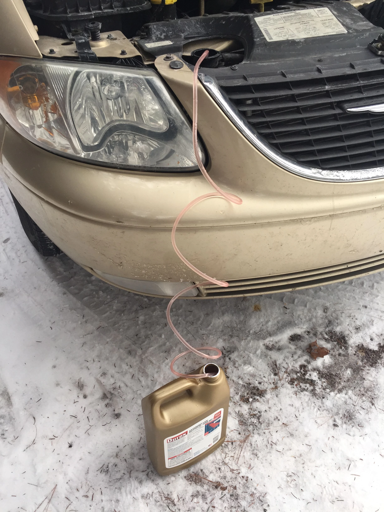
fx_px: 429
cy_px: 256
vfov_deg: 61.7
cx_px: 192
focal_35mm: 29
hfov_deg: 48.2
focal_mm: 4.15
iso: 50
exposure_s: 1/120
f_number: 2.2
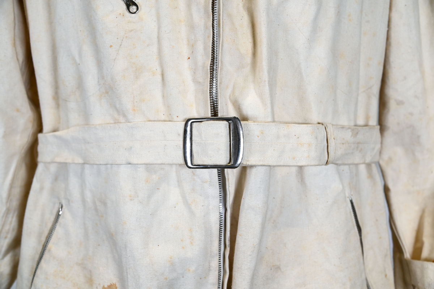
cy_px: 144
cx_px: 217
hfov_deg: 50.7
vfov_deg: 35.0
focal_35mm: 38
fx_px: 458
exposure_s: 1/200
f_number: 5
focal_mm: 38
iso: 1250
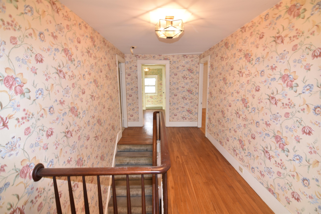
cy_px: 107
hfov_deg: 95.0
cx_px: 160
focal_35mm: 16
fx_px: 147
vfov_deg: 72.1
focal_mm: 11
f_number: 5.6
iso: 100
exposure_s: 1/6
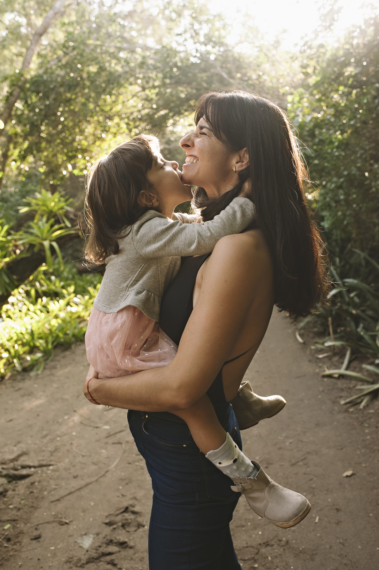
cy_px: 285
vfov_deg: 54.5
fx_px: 553
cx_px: 190
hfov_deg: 37.8
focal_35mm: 35
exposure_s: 1/200
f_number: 5
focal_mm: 35
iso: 1000
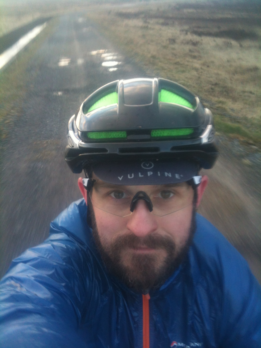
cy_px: 174
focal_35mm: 35
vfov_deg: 52.6
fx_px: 352
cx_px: 130
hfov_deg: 40.7
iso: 80
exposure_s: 1/30
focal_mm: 3.85
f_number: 2.8
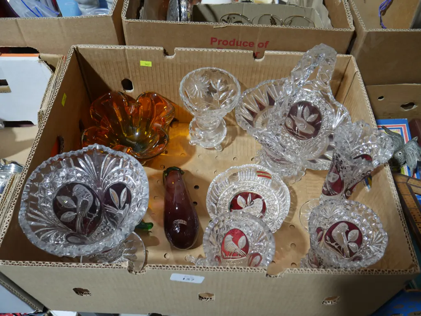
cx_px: 210
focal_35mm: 30
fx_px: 365
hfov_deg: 59.9
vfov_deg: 46.8
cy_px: 158
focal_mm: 15
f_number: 3.6
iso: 320
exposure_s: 1/60
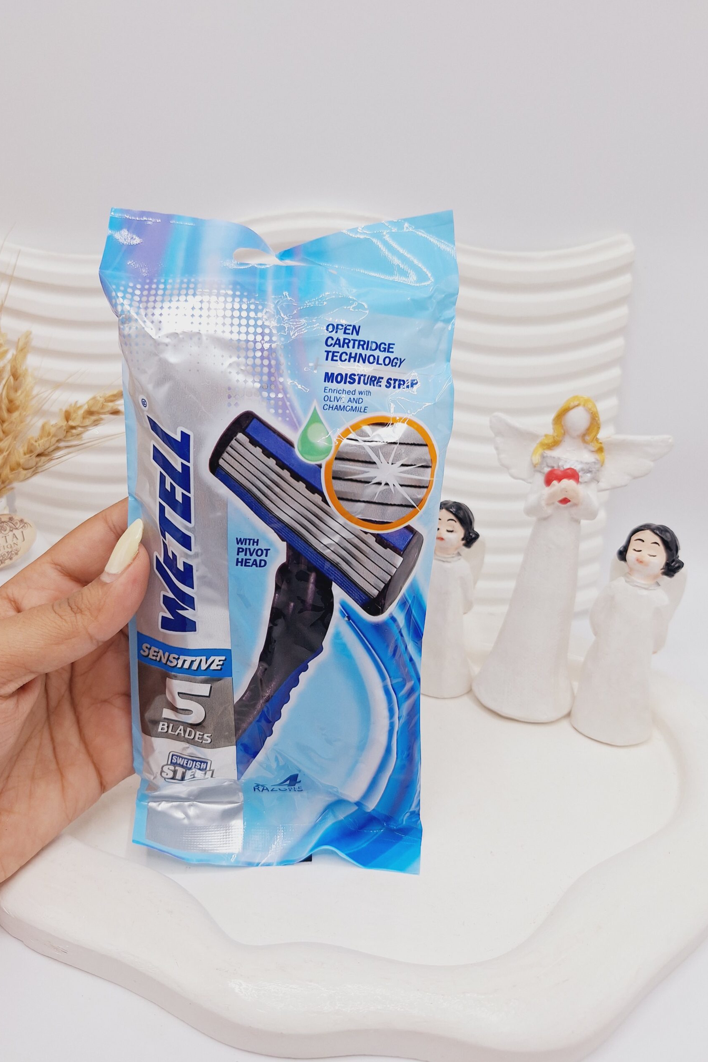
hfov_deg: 53.0
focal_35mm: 24
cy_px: 532
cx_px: 317
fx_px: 708
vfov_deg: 73.7
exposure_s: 1/487
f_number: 1.8
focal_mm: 5.54
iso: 40
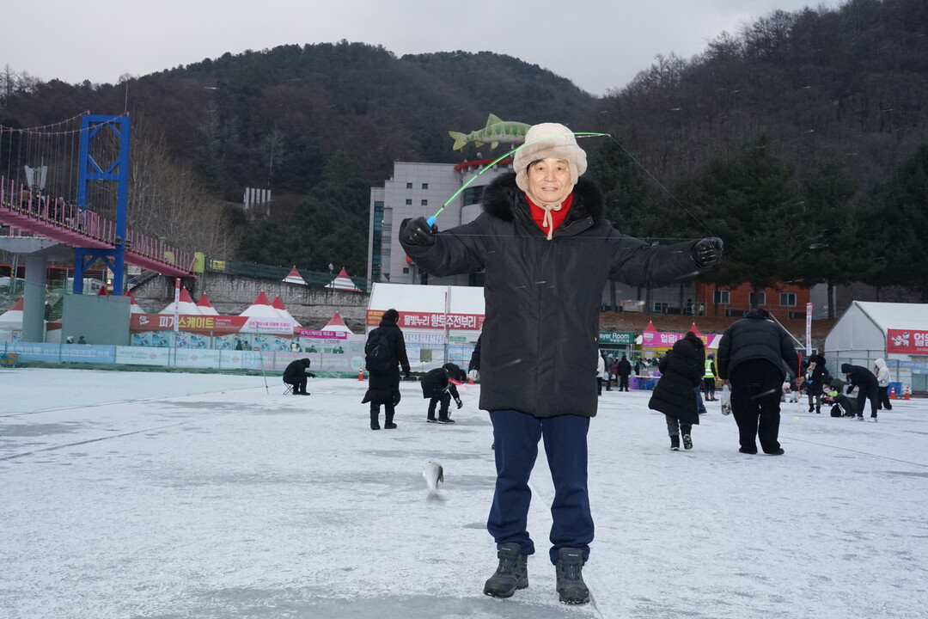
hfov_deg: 51.9
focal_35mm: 37
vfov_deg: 35.9
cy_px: 310
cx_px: 464
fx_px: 954
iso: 2000
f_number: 13
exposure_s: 1/125
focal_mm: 37
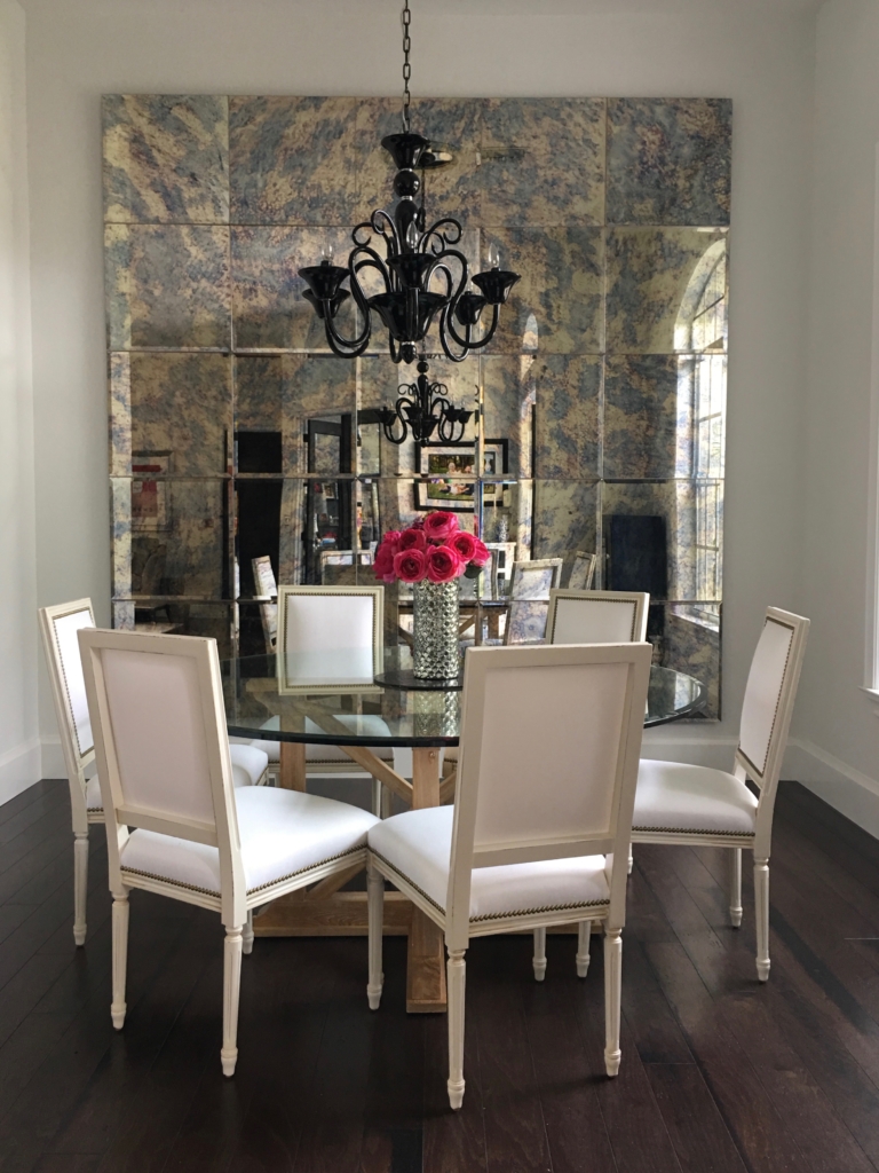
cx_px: 440
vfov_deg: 61.7
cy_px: 586
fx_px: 982
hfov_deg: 48.2
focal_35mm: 29
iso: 40
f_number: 2.2
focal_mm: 4.15
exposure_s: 1/15
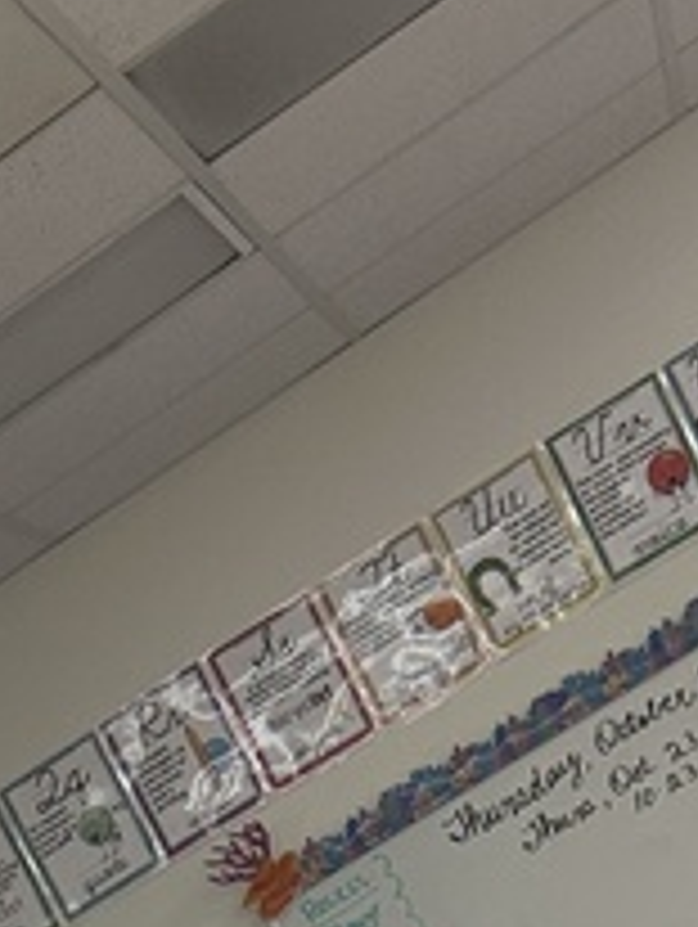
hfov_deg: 11.3
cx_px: -158
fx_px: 3461
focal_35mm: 129
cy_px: 1998
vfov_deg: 12.8
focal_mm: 5.7
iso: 125
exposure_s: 1/120
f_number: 1.5
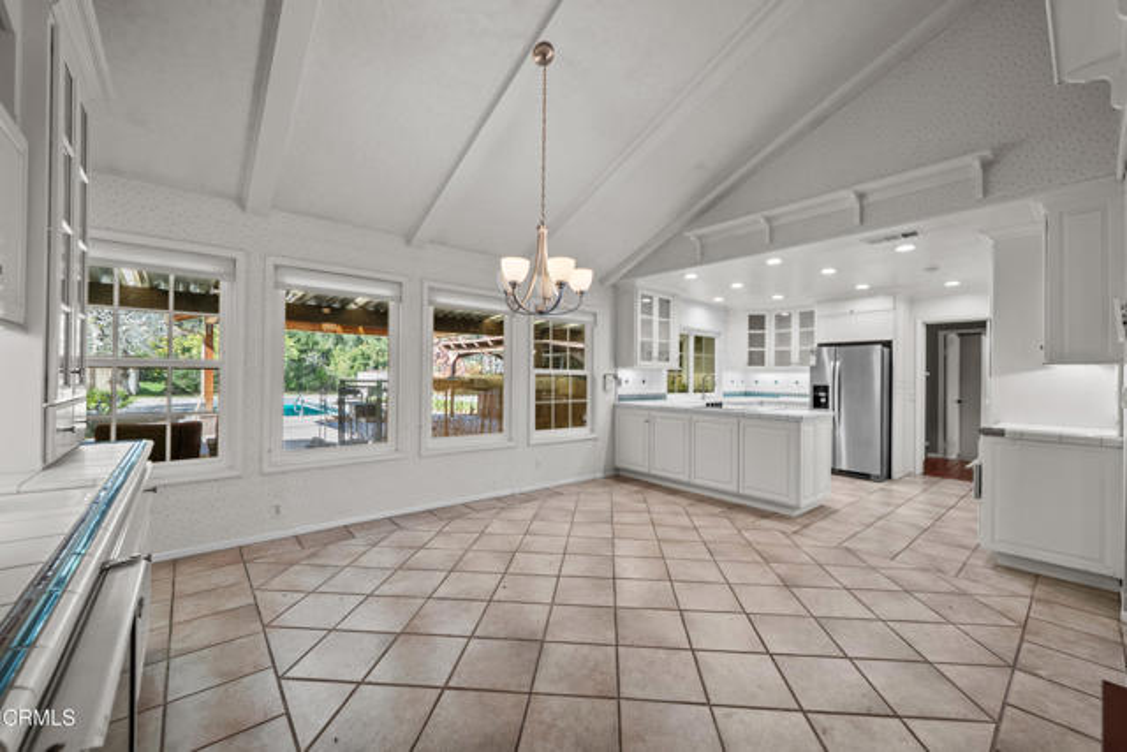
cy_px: 376
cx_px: 564
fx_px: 438
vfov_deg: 81.2
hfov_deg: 104.2
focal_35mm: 14
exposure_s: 1/3
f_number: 9
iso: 100
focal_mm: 14
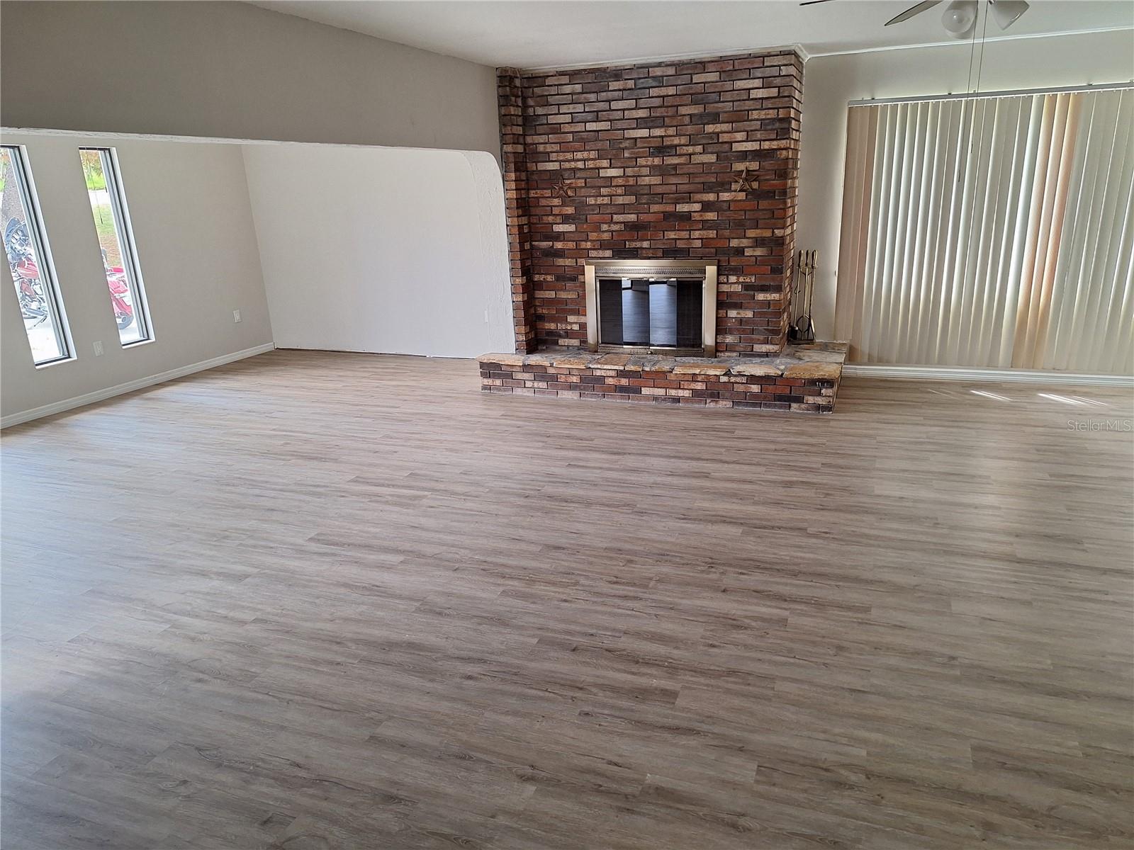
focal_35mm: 23
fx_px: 753
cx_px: 567
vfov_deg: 58.9
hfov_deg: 73.9
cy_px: 425
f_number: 1.8
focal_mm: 5.54
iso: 80
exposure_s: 1/40
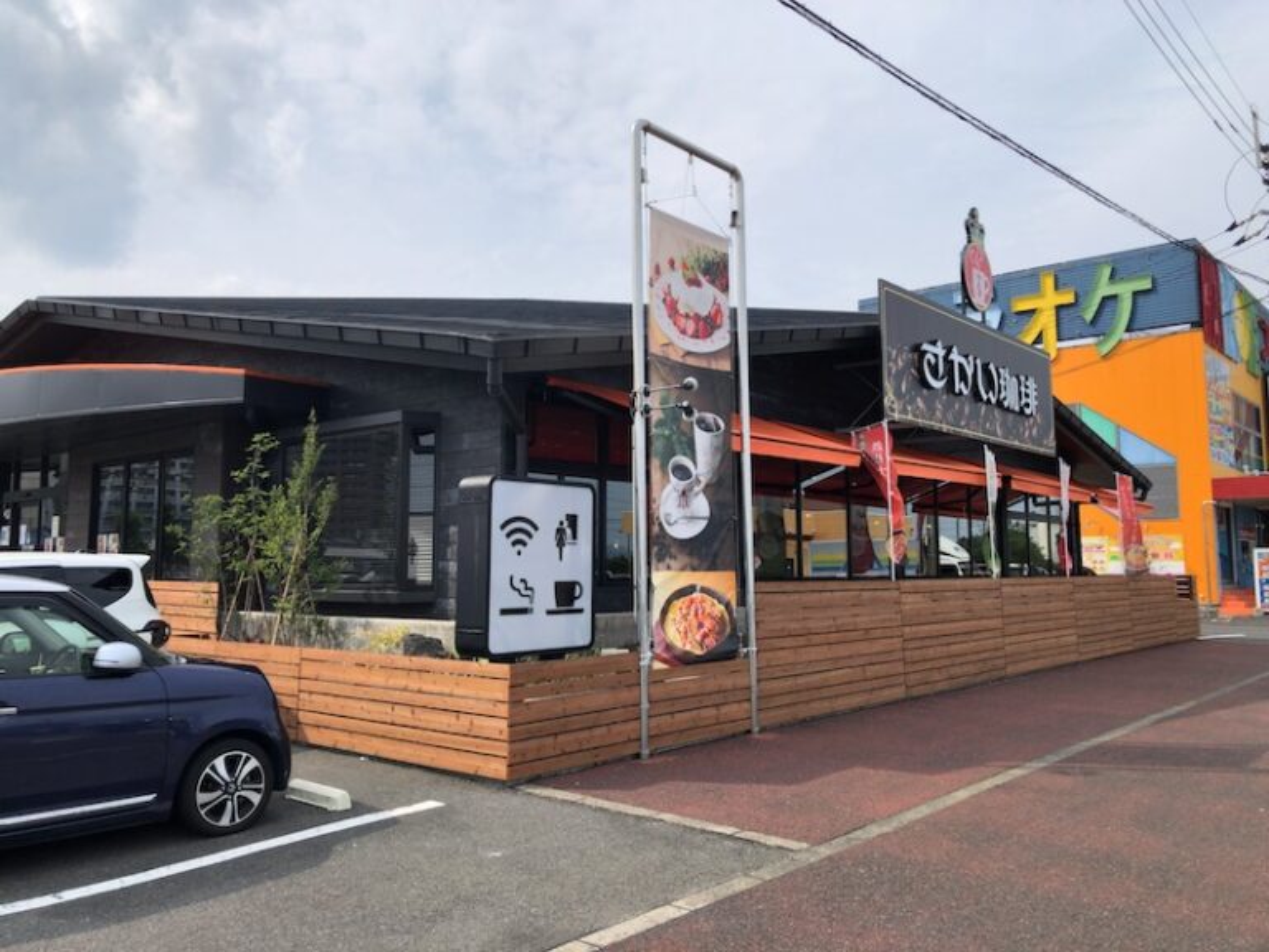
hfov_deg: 63.4
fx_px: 1026
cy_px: 476
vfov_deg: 49.7
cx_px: 634
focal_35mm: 28
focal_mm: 3.99
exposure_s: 1/2433
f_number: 1.8
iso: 20
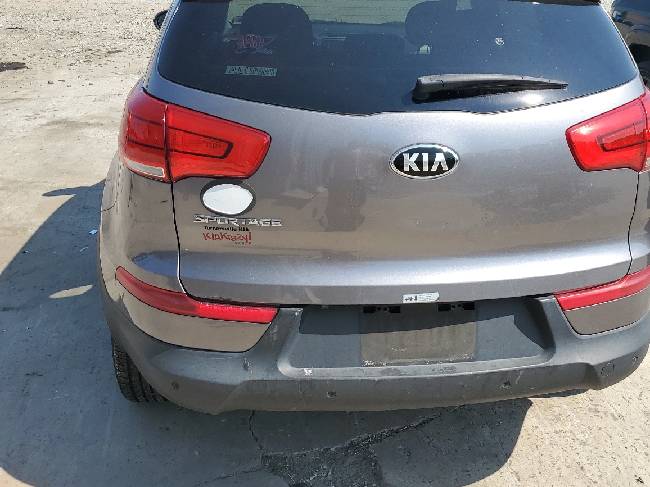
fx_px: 676
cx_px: 361
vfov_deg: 39.4
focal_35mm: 36
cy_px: 183
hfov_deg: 51.3
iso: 50
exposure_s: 1/2500
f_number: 1.5
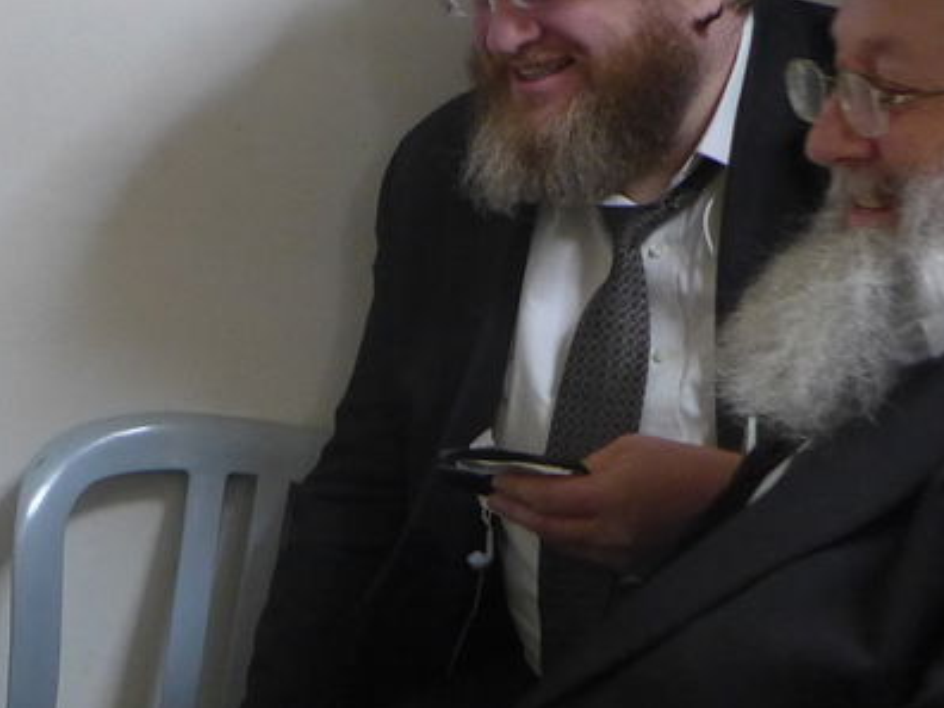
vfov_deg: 14.5
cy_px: 272
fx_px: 2782
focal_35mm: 102
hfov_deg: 17.4
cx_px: -455
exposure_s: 1/60
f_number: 1.5
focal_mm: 5.9
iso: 320
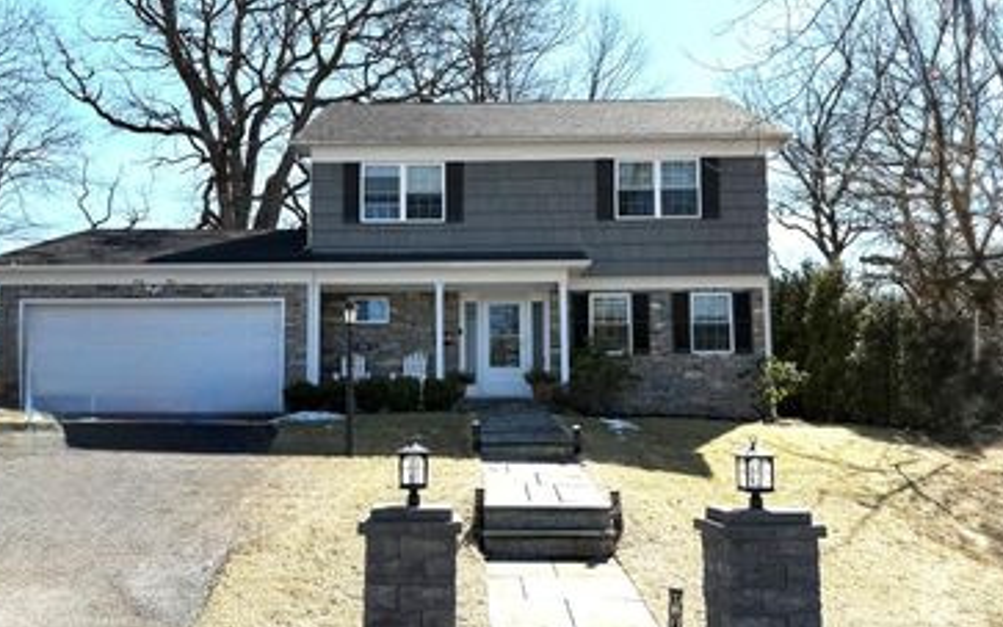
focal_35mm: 35
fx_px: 957
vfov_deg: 36.3
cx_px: 472
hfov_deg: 55.3
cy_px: 333
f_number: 1.78
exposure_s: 1/3145
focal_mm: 6.76
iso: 80
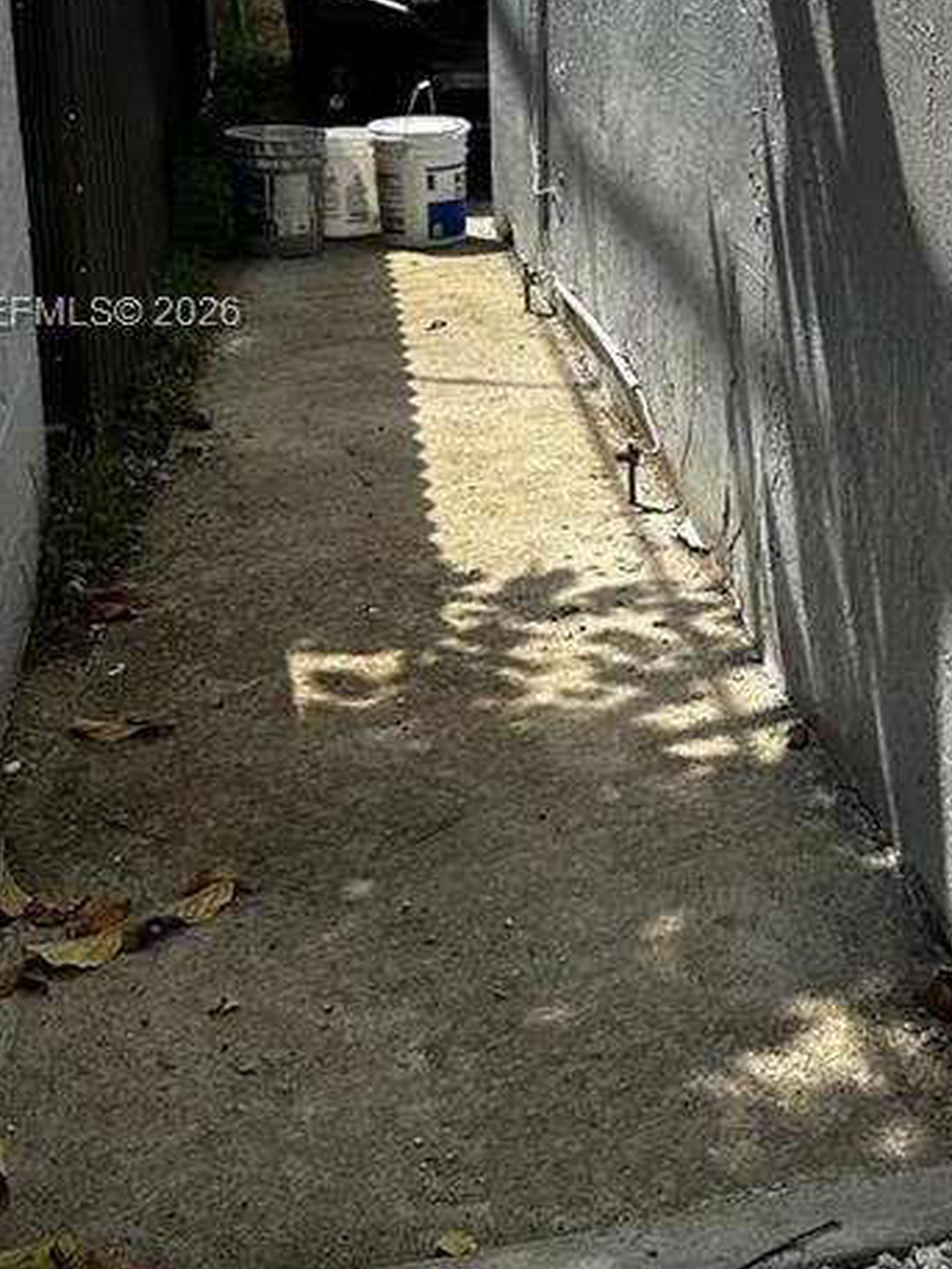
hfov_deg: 22.3
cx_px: 977
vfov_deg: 30.2
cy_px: 317
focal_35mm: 63
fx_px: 2309
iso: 80
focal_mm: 6.86
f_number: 1.78
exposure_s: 1/5000
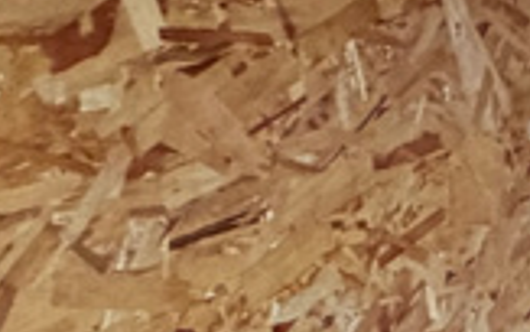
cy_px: 286
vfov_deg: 14.0
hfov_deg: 13.1
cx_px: 1411
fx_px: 1344
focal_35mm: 93
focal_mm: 2.22
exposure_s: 1/67
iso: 320
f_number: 2.2
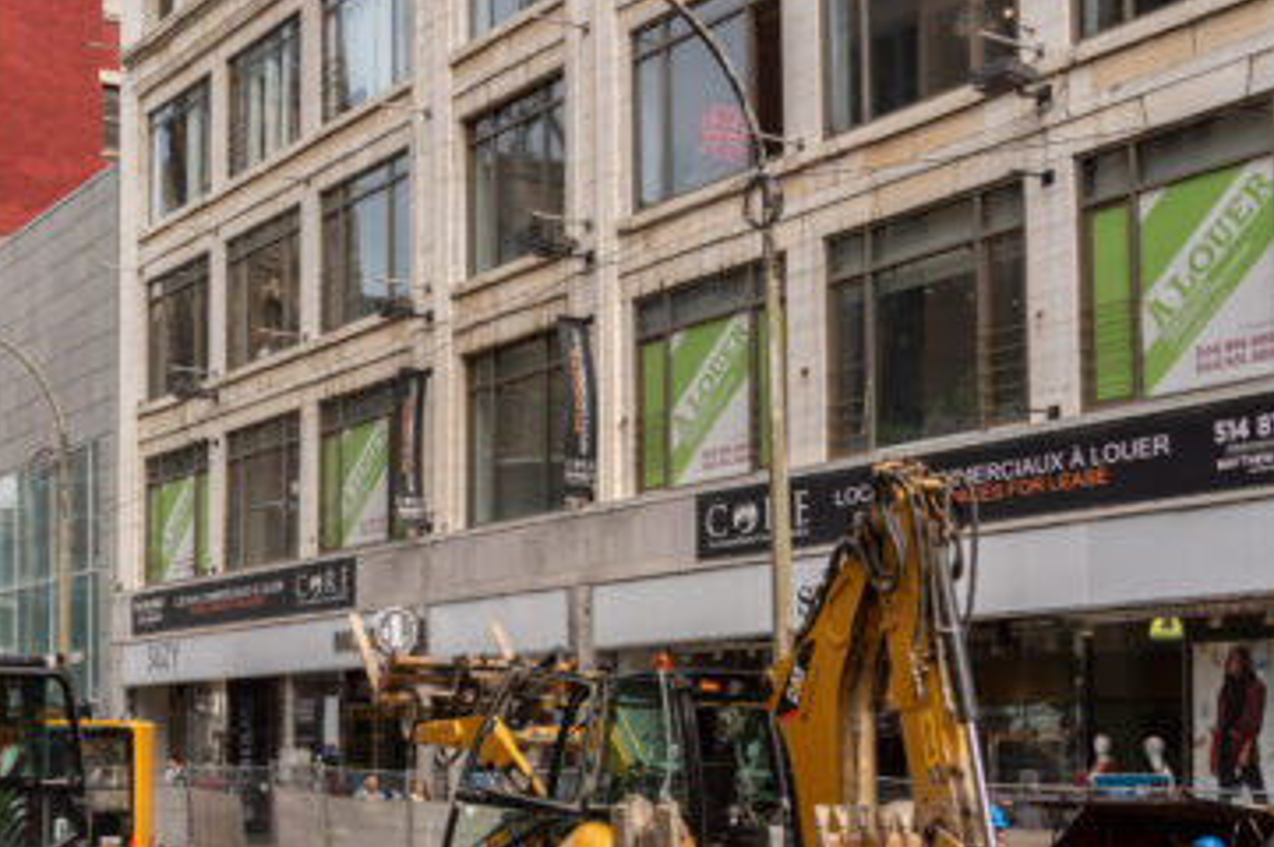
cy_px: 692
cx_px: 88
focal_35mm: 60
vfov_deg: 22.2
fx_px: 2121
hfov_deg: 31.6
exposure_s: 1/1000
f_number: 6.3
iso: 640
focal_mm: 32
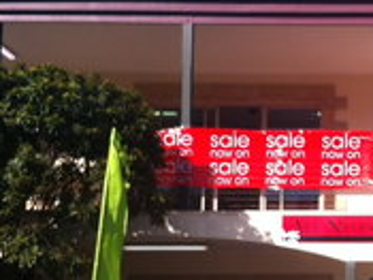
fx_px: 1034
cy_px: 204
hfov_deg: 19.6
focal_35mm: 96
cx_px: 407
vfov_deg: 15.3
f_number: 2.8
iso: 80
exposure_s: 1/943
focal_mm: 3.85
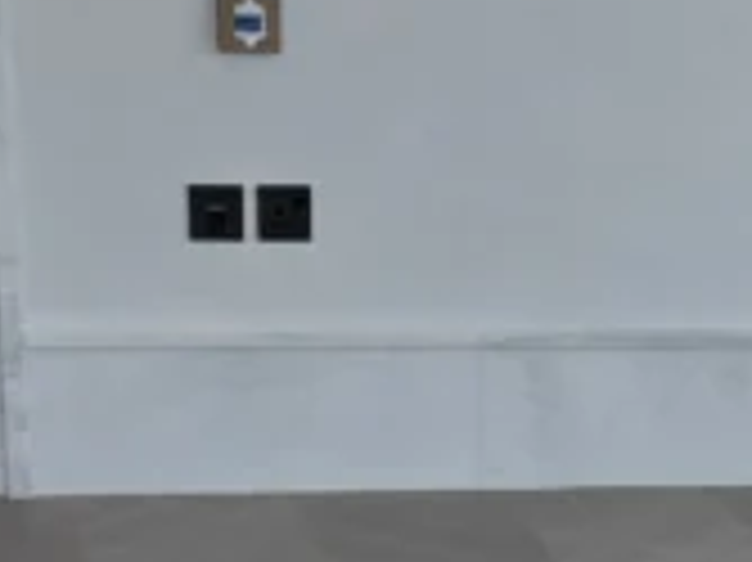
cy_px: 1007
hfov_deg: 13.8
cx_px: 738
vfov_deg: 10.0
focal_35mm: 141
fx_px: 3061
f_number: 1.7
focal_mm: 6.3
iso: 80
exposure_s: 1/1967
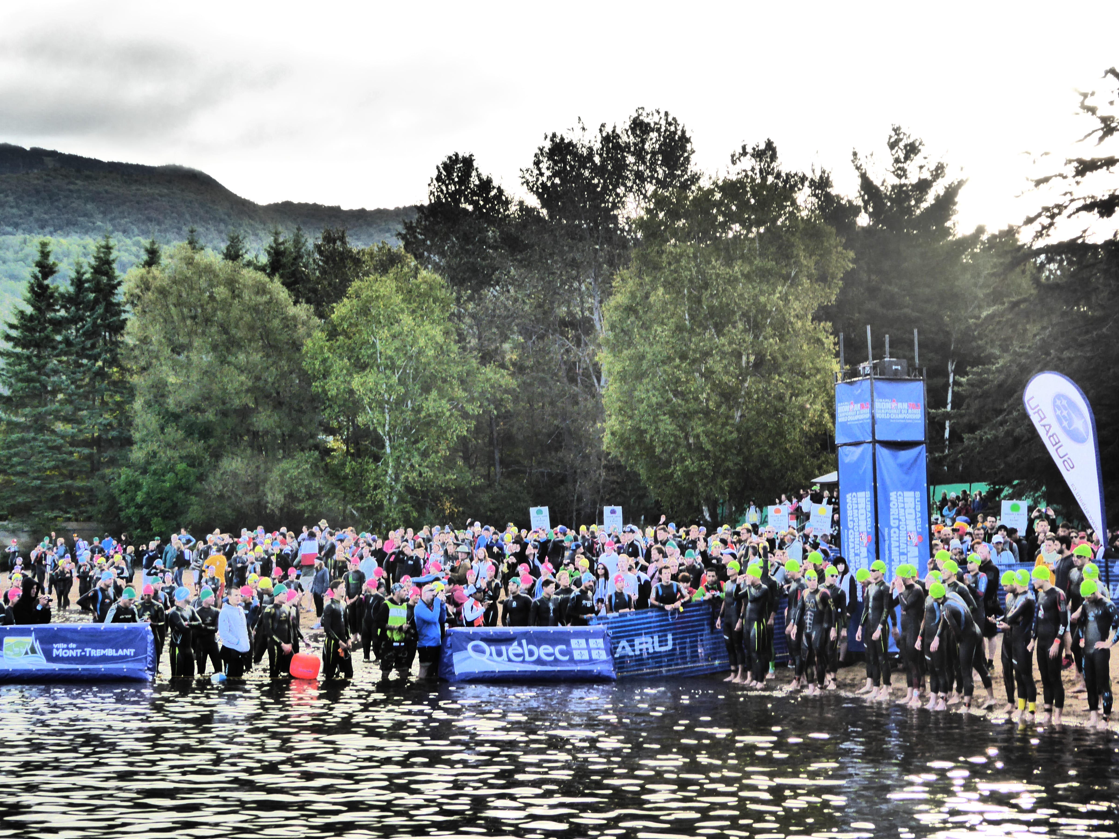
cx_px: 556
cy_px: 426
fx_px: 2004
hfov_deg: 31.2
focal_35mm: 62
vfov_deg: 23.7
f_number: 5
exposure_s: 1/125
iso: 160
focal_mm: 10.9
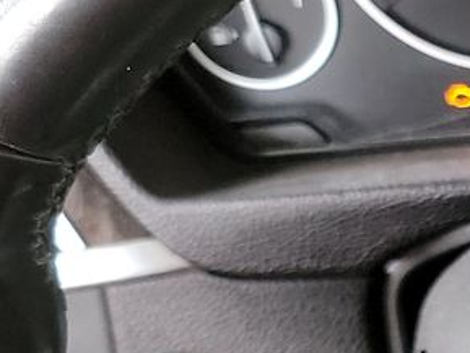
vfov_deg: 10.9
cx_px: 829
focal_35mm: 133
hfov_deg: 13.4
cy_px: 480
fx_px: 1807
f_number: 1.8
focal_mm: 6.7
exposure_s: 1/30
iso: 779
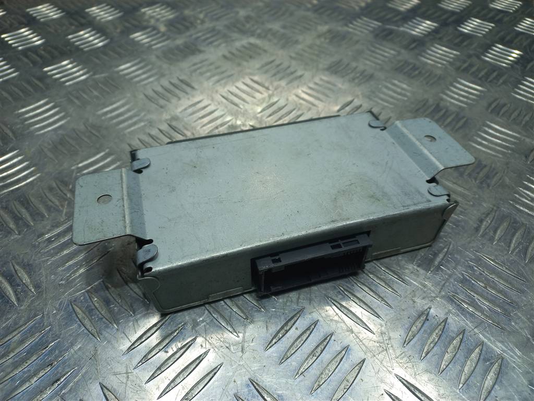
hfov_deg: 69.4
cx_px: 267
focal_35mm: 25
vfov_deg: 54.9
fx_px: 386
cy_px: 200
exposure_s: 1/100
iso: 32
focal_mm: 4.6
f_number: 1.8
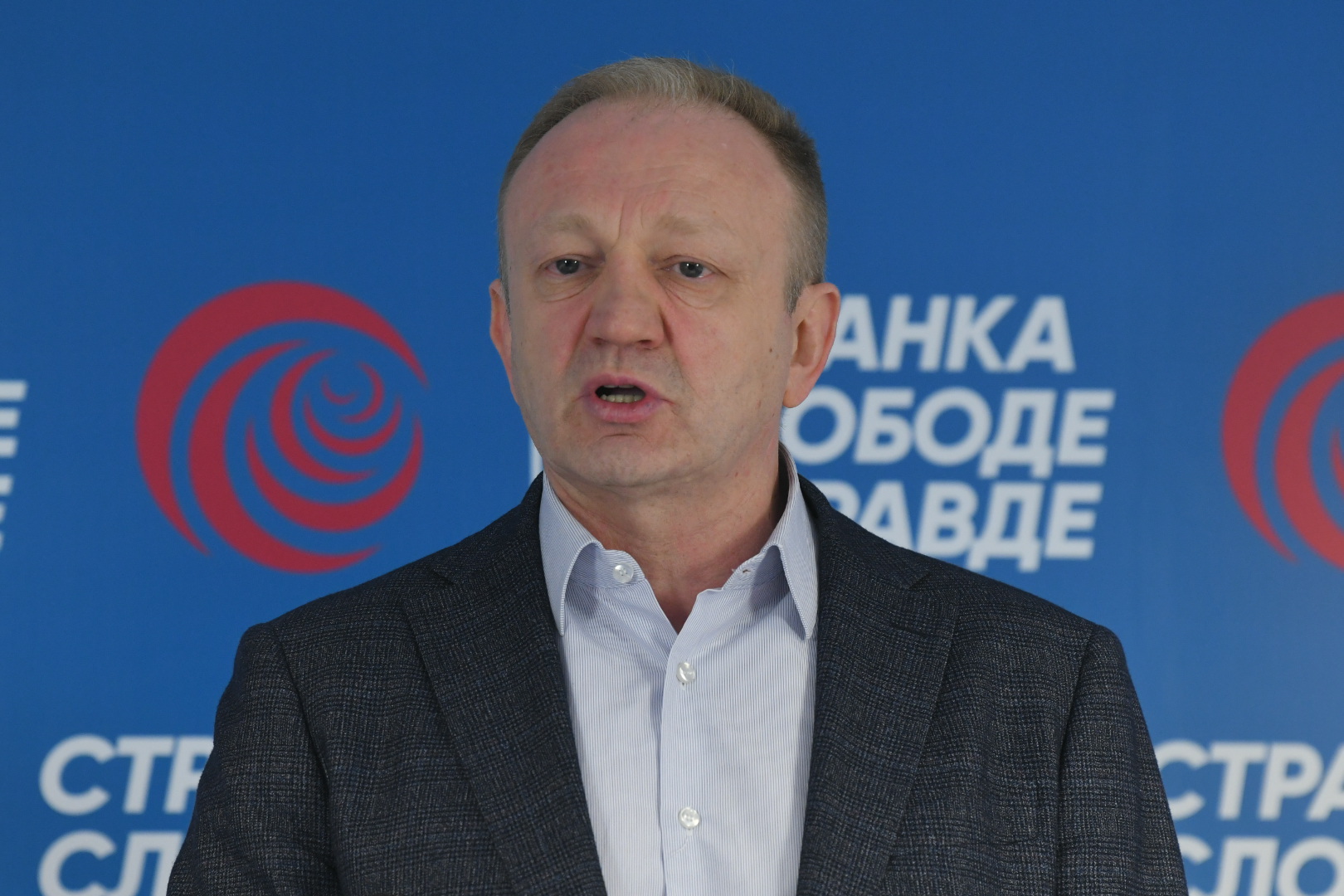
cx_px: 672
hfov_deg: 6.9
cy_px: 448
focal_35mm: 300
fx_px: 11199
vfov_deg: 4.6
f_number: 4
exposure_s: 1/160
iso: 1600
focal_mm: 200
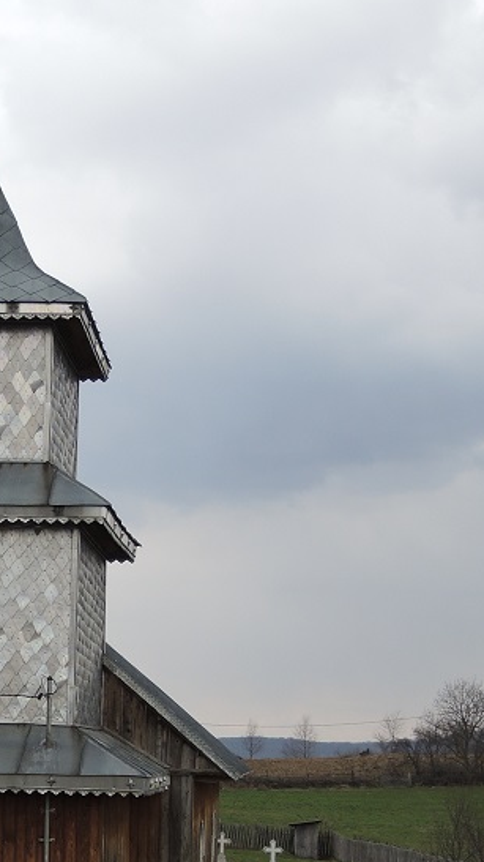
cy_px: 584
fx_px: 1529
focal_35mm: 67
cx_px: -63
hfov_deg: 17.3
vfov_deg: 31.2
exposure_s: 1/1250
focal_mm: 6
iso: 80
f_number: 2
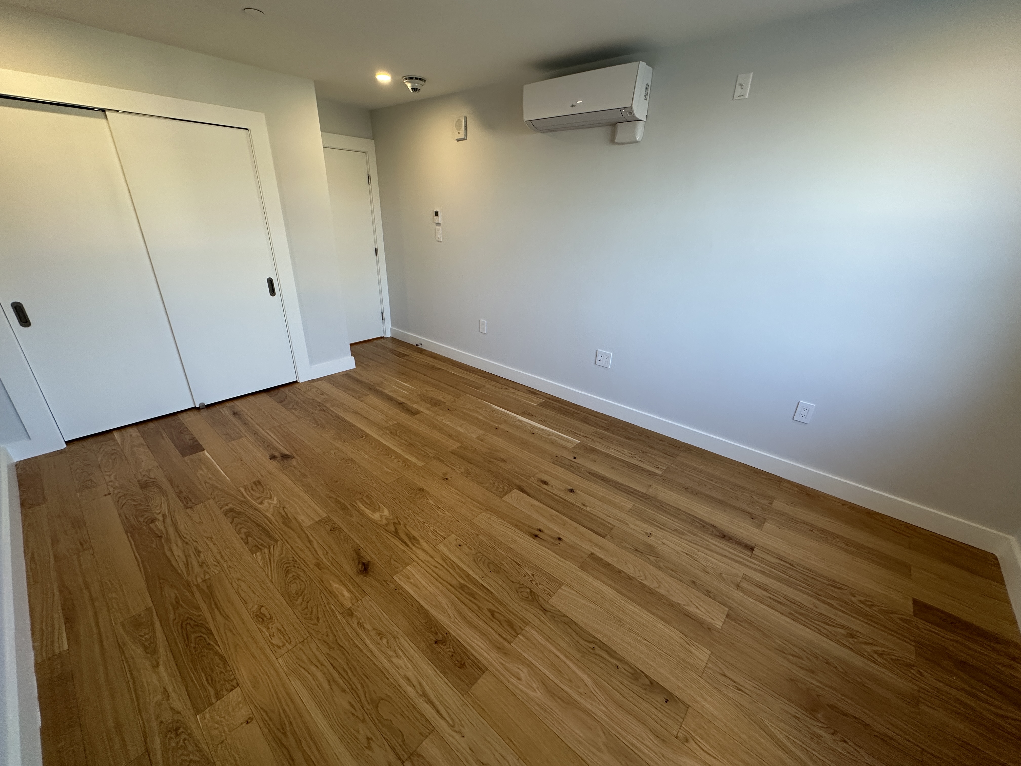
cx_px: 510
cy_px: 383
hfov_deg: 102.1
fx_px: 413
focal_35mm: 14
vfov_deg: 85.7
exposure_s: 1/120
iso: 200
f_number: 2.2
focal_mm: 2.22
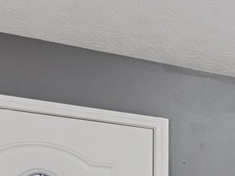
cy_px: 309
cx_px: 682
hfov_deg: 11.8
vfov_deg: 13.6
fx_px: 665
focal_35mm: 98
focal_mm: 14.9
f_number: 7.1
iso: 400
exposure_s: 1/2
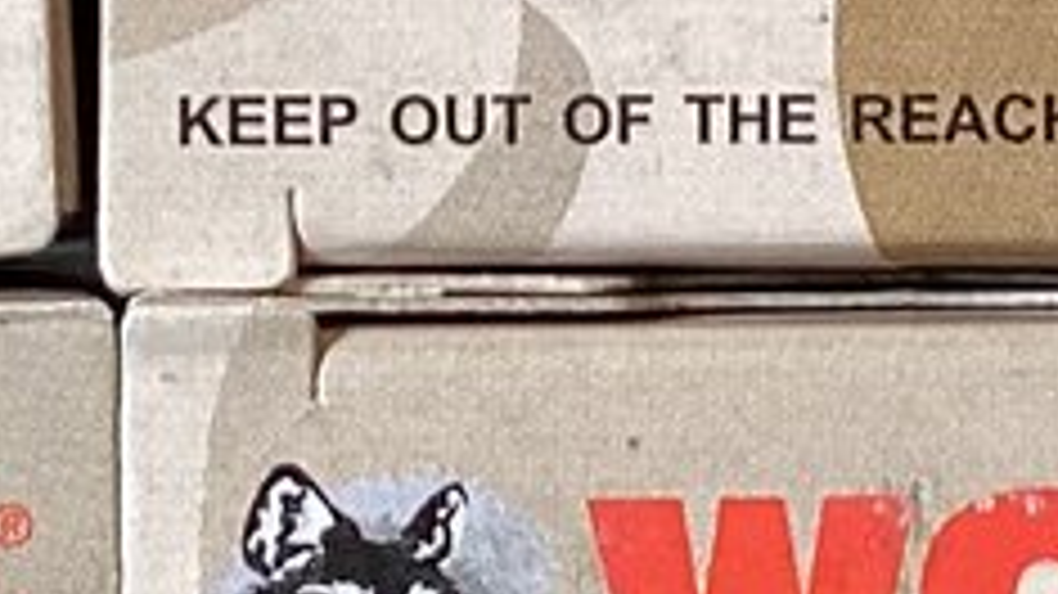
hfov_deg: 9.9
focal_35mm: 217
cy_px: 353
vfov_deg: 5.6
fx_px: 6086
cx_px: 772
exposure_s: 1/50
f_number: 2.4
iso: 80
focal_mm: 3.3
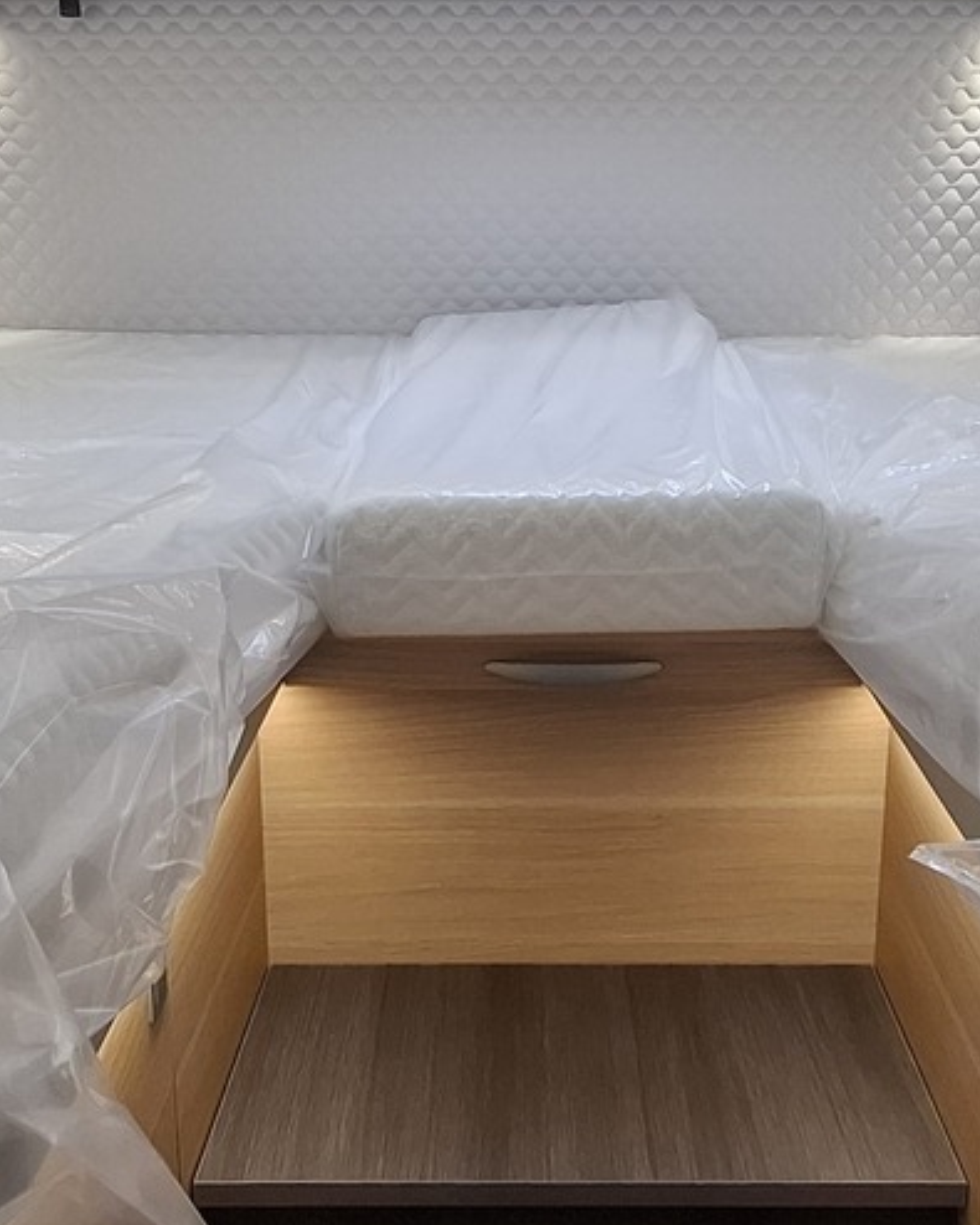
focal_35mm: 37
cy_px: 489
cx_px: 514
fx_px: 1342
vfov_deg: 48.8
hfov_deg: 40.1
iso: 64
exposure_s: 1/50
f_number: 2.2
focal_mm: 1.74
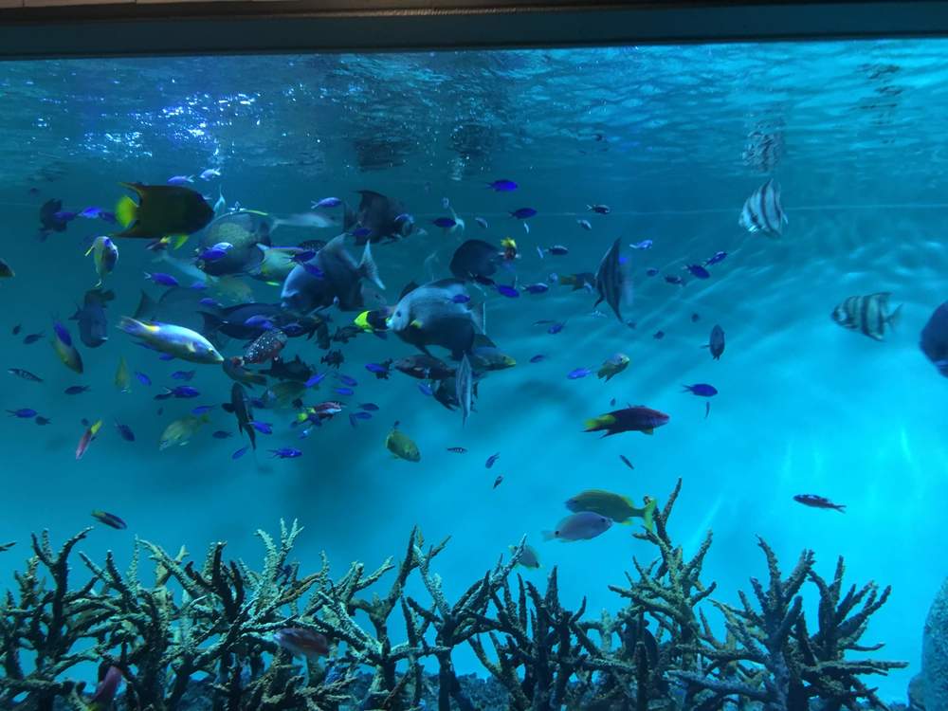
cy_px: 356
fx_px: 794
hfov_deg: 61.7
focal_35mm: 29
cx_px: 474
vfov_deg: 48.2
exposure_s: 1/33
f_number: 2.2
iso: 125
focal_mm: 4.15
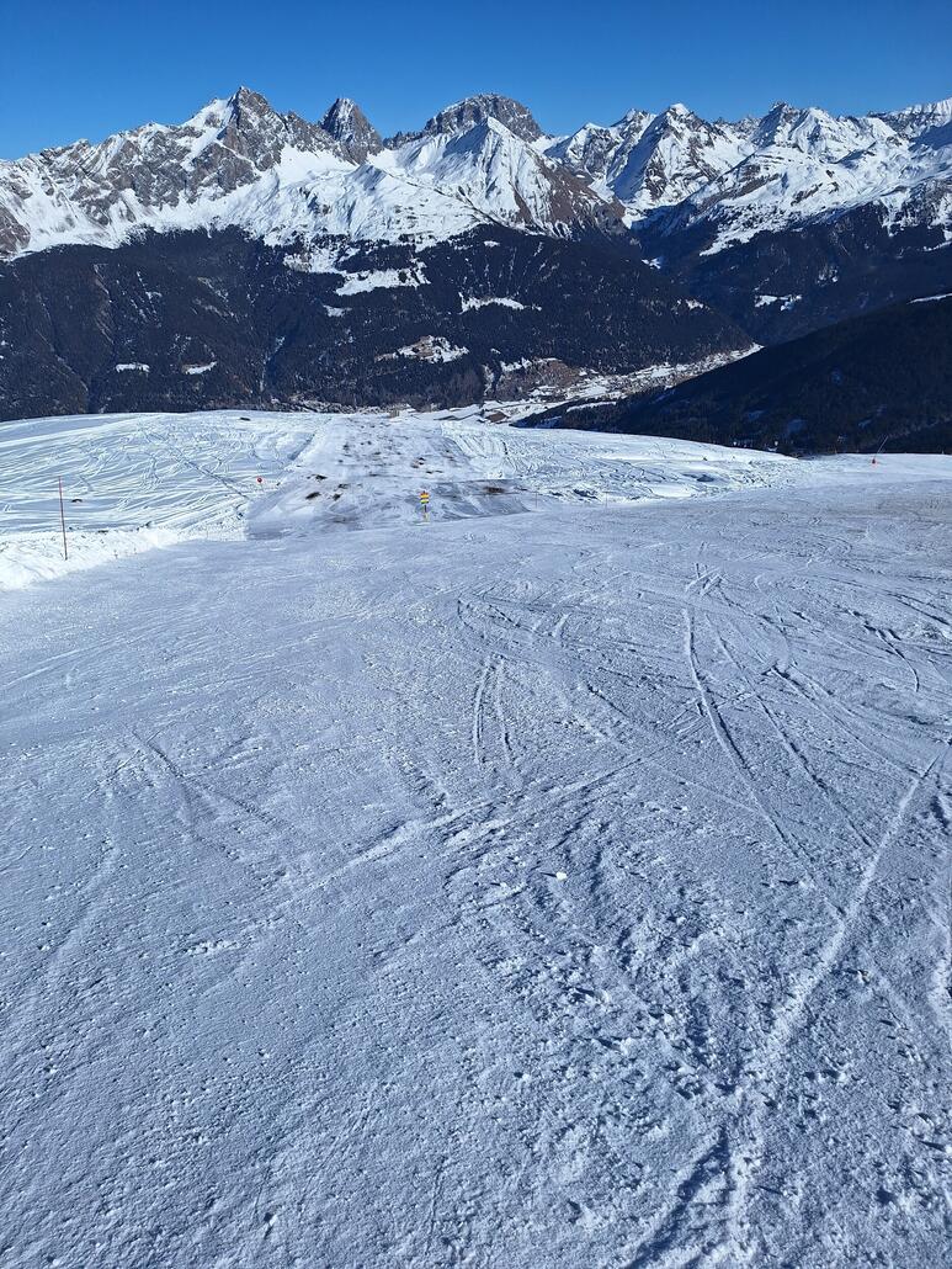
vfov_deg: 73.9
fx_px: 843
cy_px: 634
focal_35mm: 23
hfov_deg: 58.9
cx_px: 476
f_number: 1.8
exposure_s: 1/6211
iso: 40
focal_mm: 5.54
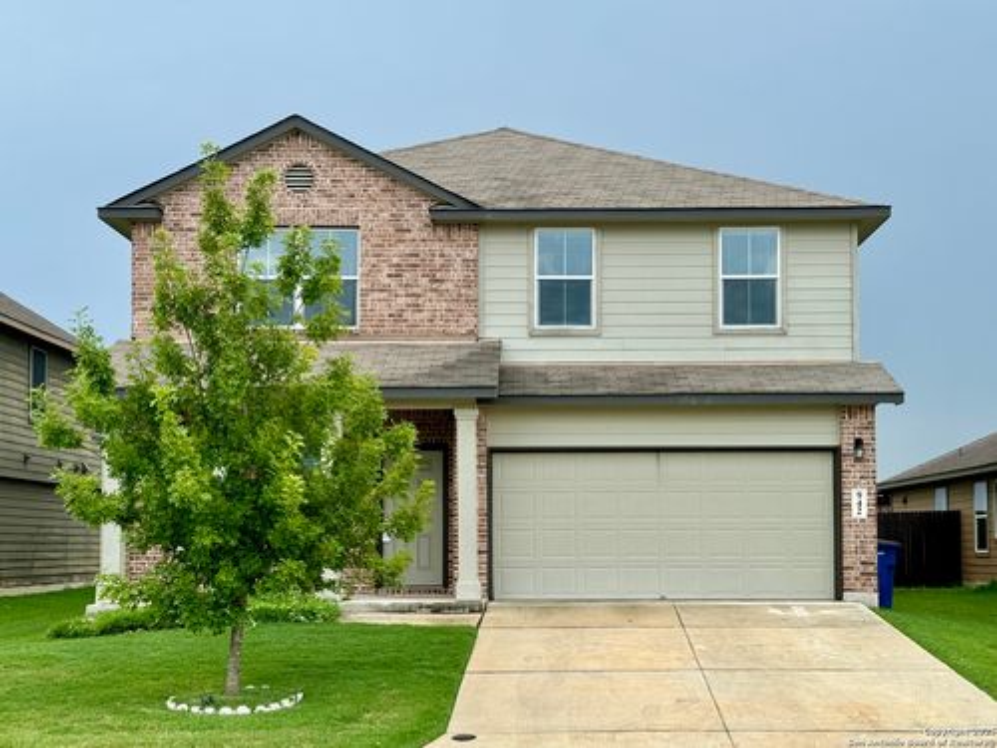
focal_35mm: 48
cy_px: 374
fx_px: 1382
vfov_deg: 30.3
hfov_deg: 39.7
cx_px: 498
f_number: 1.78
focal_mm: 6.76
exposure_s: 1/2045
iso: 64
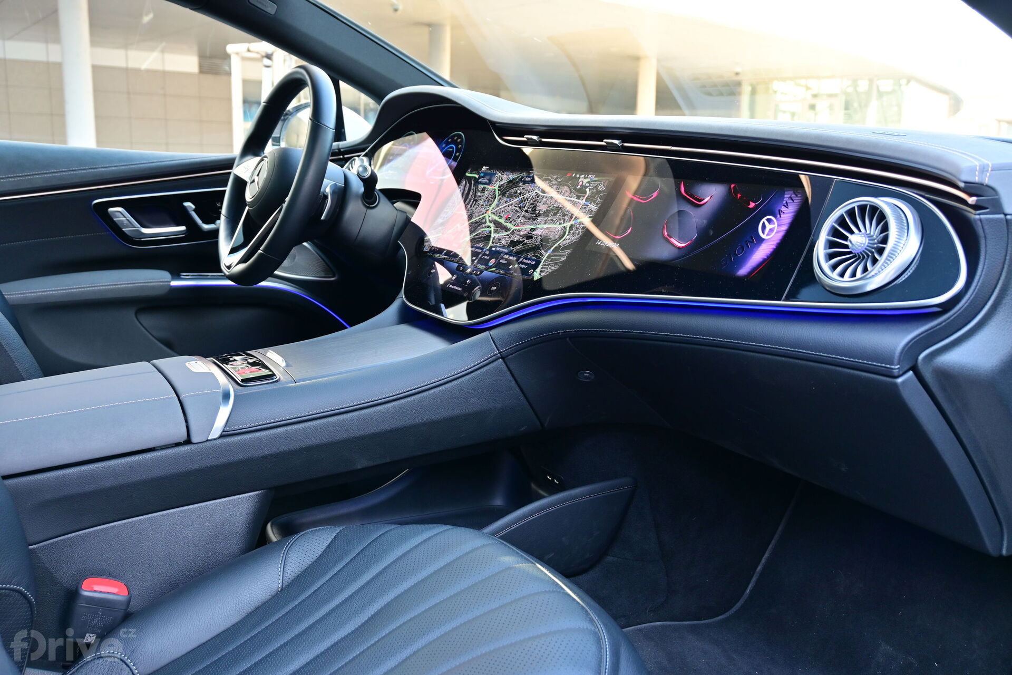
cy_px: 338
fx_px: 928
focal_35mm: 33
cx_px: 506
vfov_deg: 40.0
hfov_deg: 57.2
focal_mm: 22
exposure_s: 1/50
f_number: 4.5
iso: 250
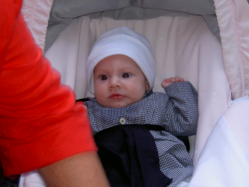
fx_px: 396
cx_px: 124
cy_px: 94
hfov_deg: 34.9
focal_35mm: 55
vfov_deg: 26.6
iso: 100
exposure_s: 1/68.5
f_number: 3.3
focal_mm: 11.3
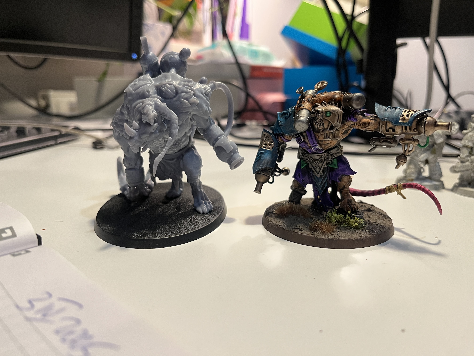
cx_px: 237
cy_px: 178
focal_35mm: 26
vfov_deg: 53.1
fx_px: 356
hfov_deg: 67.3
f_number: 1.6
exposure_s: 1/50
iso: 250
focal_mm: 5.1
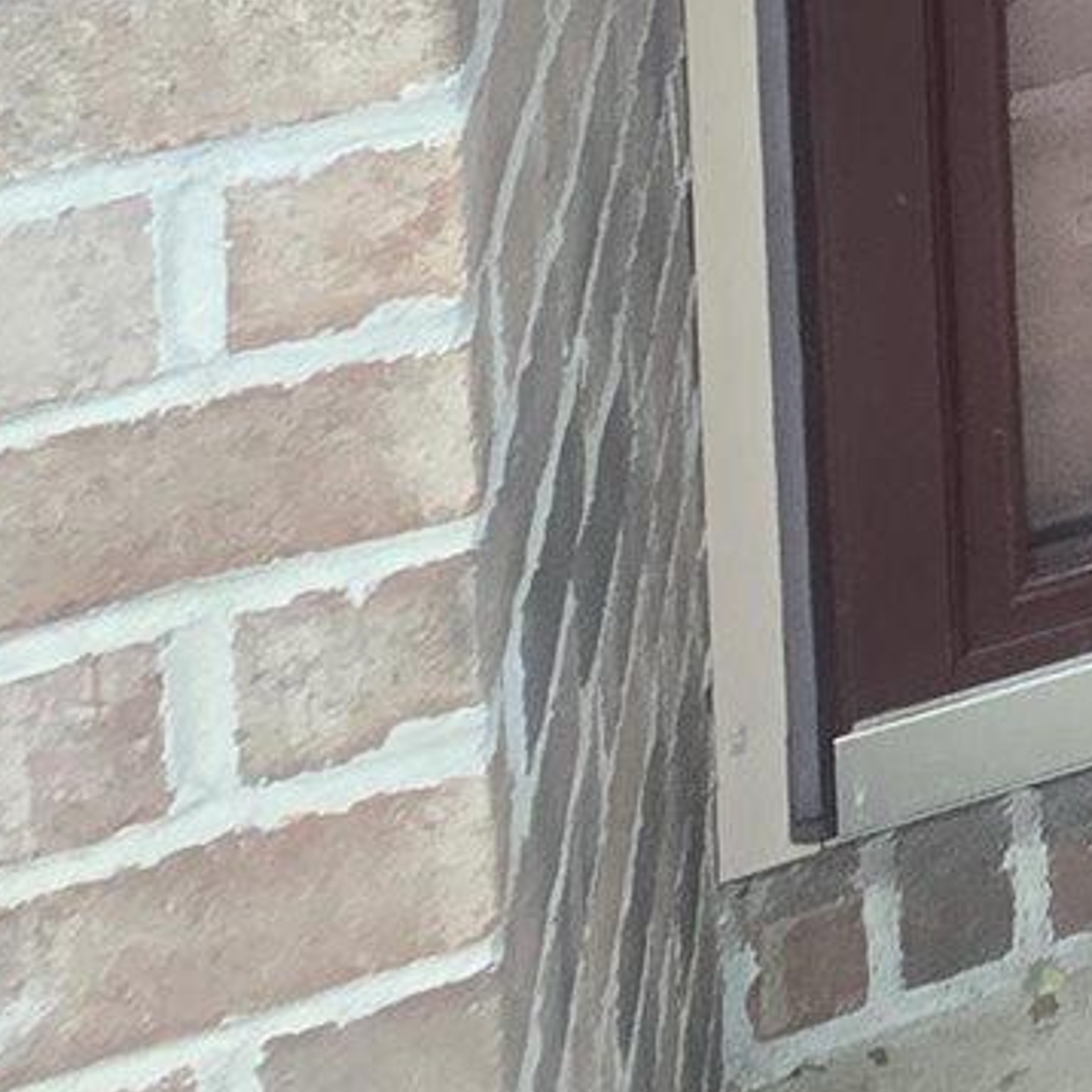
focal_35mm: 74
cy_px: -1129
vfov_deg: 16.9
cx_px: 2398
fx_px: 2641
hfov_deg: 15.9
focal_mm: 2.2
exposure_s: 1/60
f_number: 2.2
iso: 125
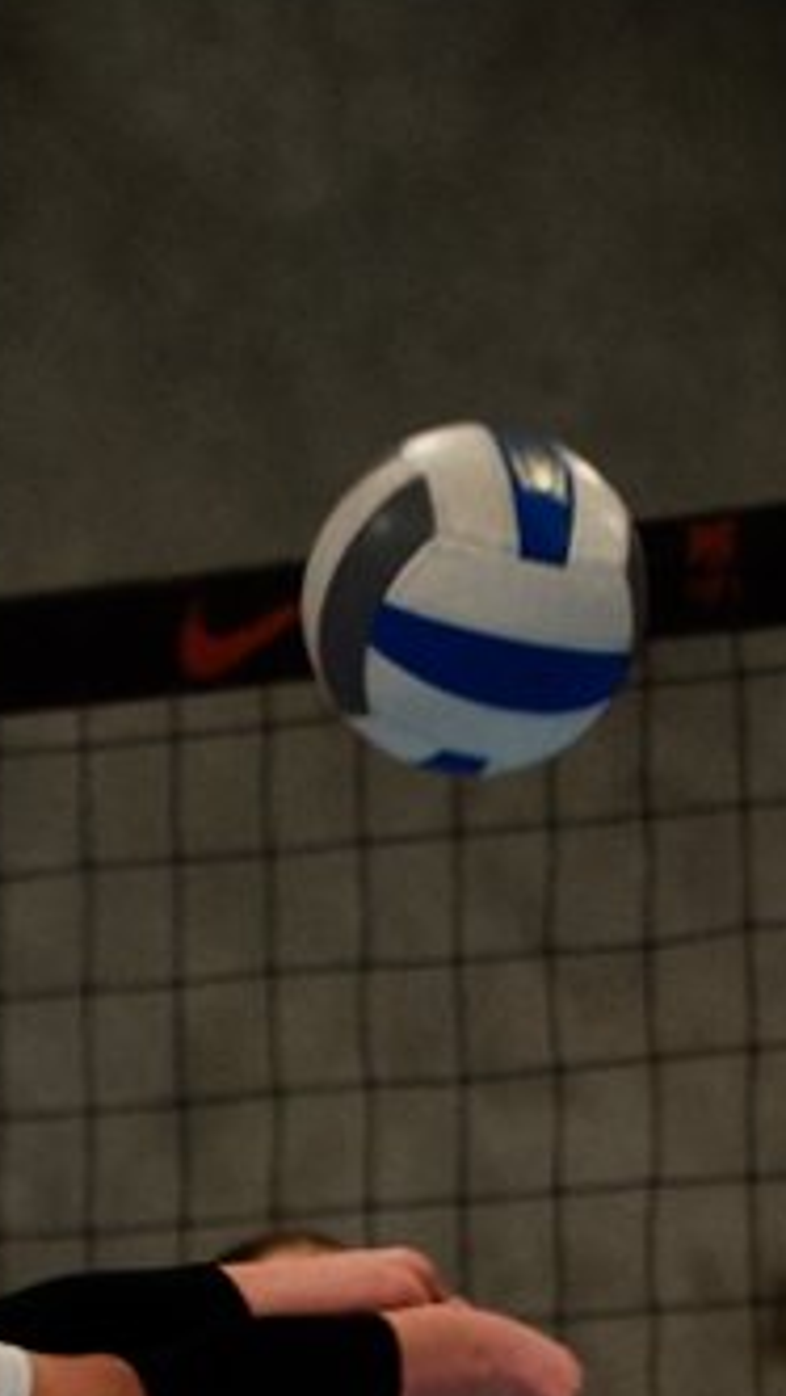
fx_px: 15398
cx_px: -151
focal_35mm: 416
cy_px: 1959
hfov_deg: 2.9
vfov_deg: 5.2
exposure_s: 1/1600
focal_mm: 103
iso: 8000
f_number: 2.8
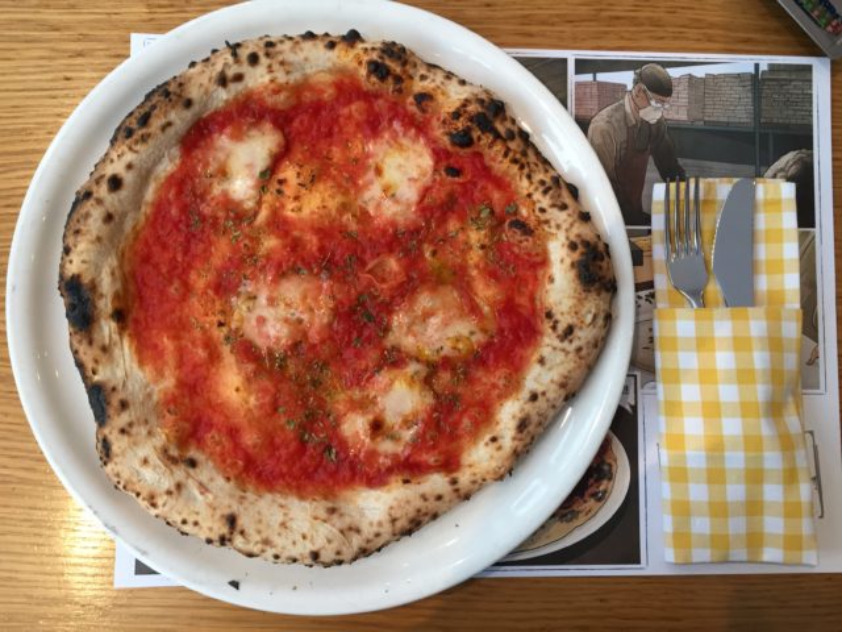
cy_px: 316
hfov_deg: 61.7
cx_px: 421
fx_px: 705
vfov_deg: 48.2
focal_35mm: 29
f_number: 2.2
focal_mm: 4.15
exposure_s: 1/33
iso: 80
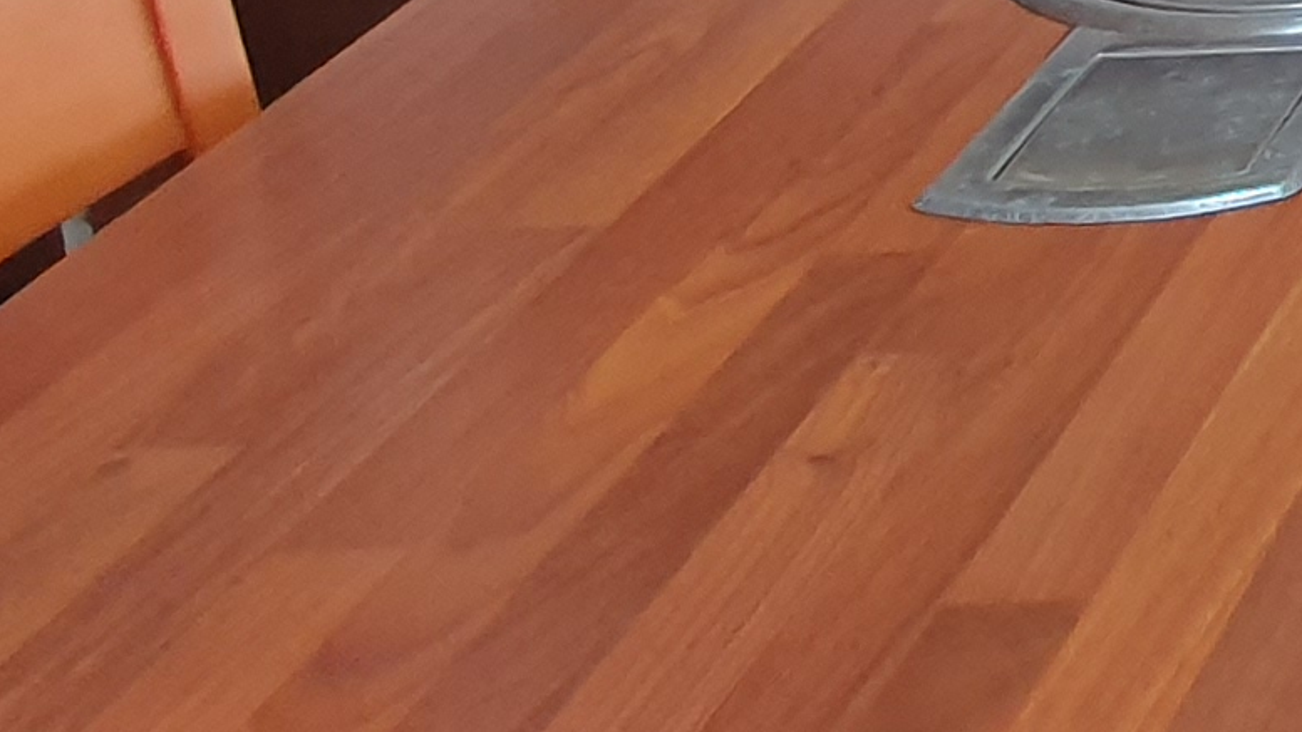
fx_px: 2900
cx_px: 2517
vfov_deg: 11.9
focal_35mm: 84
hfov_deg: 18.2
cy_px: -983
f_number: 2.2
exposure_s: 1/60
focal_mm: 1.8
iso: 80
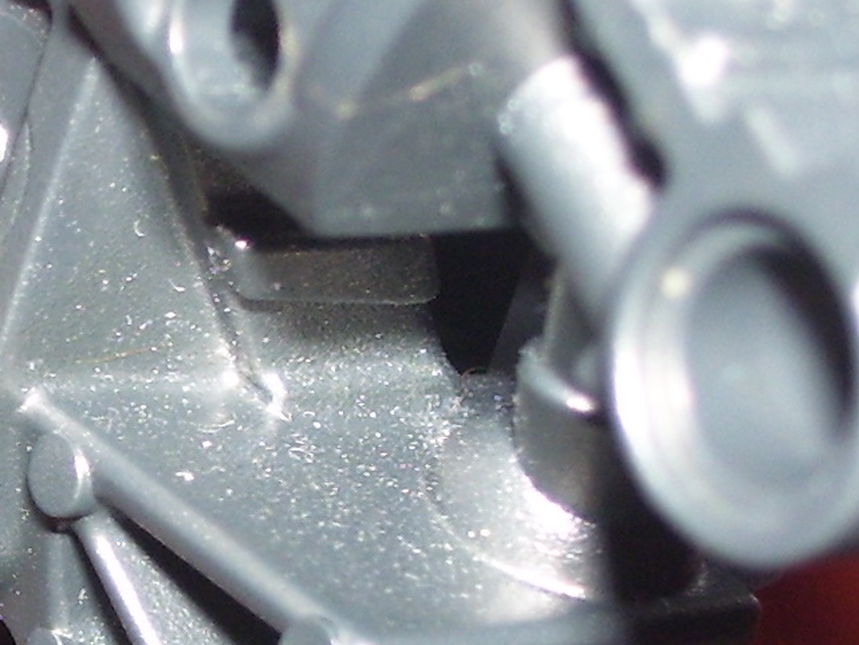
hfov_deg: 8.6
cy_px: 472
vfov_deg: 6.5
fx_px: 5684
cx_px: -162
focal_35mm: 229
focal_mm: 9.4
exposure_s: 1/60
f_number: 3.4
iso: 80
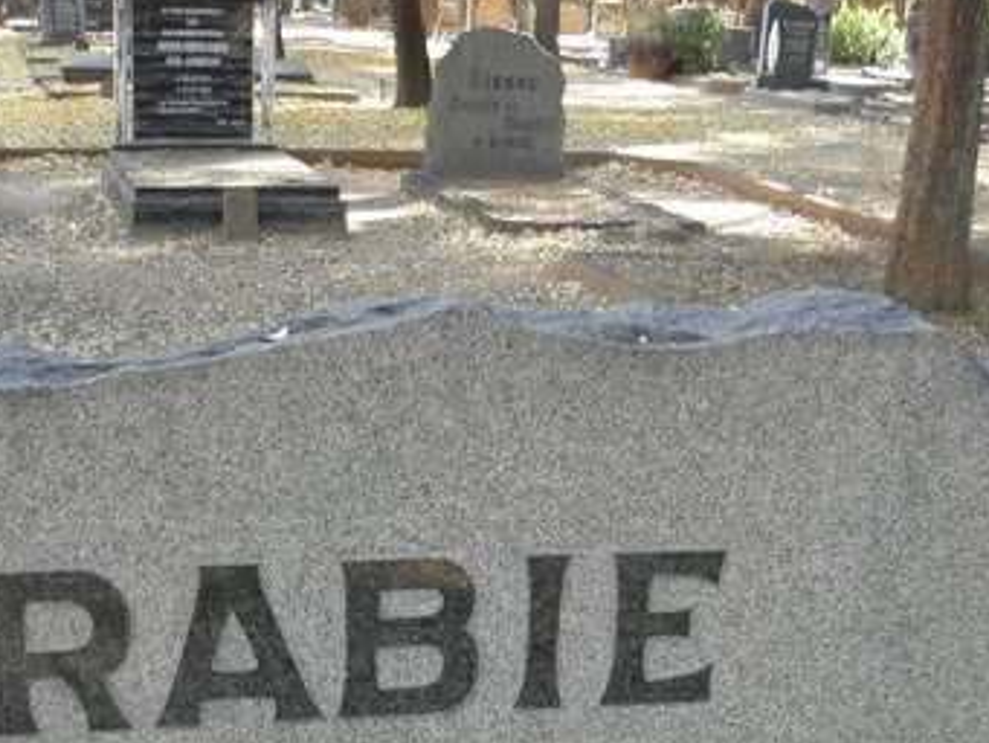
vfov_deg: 22.4
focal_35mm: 61
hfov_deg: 31.3
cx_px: 305
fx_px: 1743
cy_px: 856
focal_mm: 4.6
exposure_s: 1/30
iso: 64
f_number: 2.8
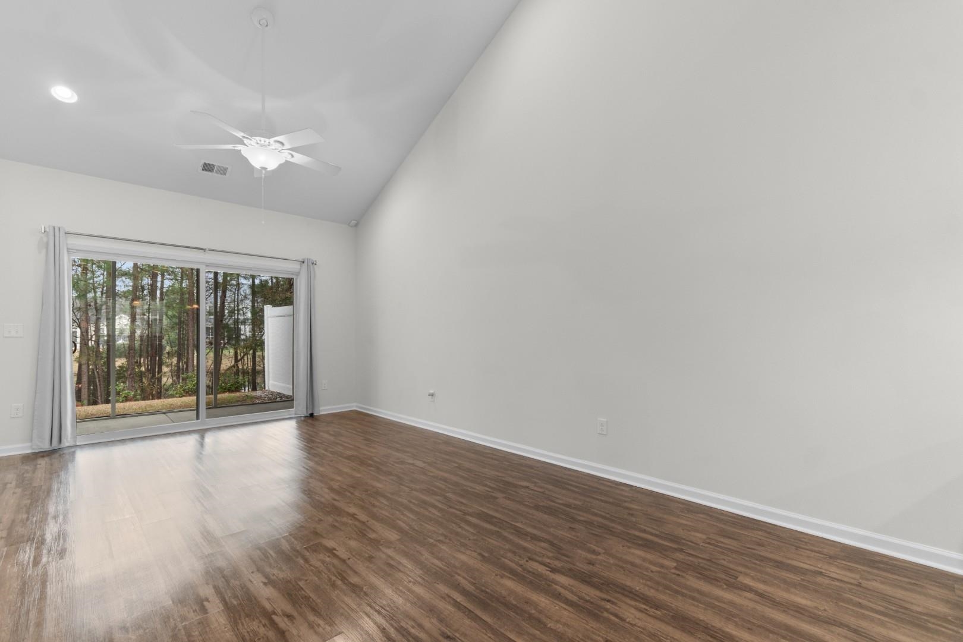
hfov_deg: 100.4
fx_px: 401
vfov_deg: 77.3
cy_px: 321
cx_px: 482
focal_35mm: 15
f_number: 4.5
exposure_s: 1
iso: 100
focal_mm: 10
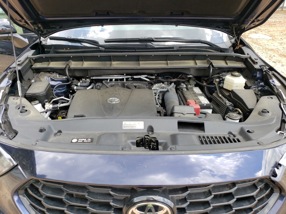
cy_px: 107
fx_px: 215
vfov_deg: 53.1
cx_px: 143
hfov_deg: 67.3
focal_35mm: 26
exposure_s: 1/278
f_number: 1.5
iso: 50
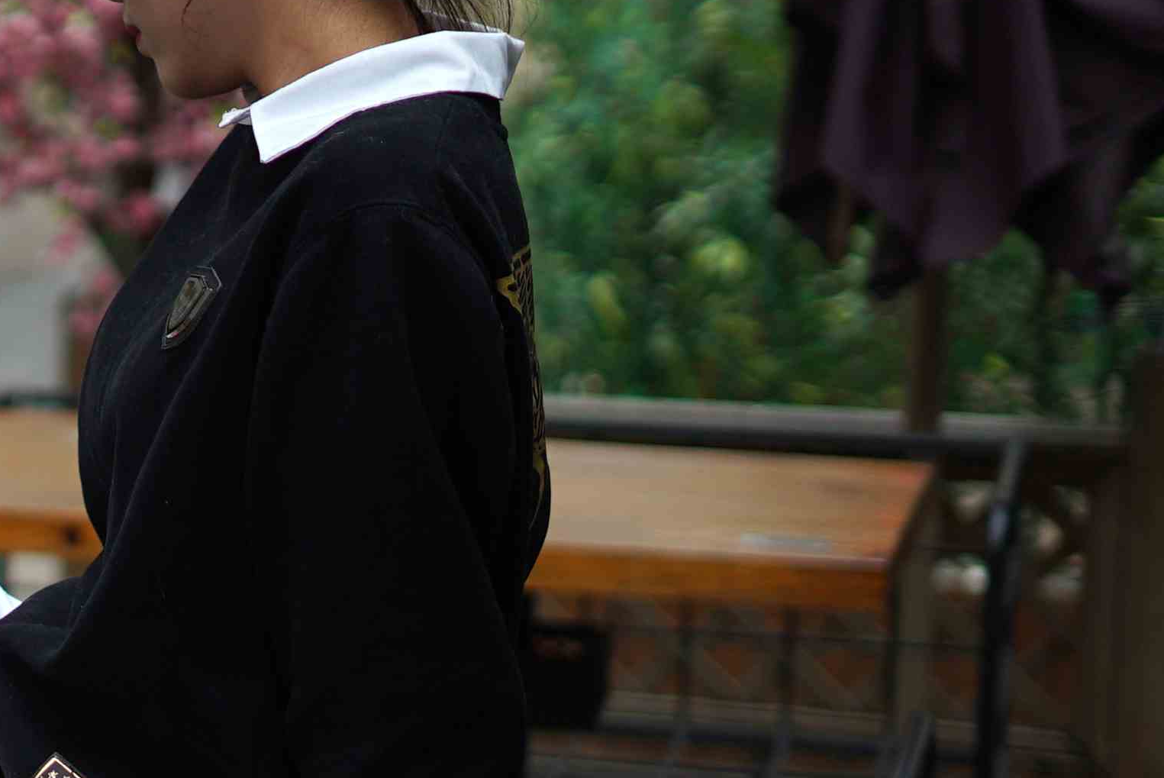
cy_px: 448
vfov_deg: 9.9
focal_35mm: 139
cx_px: -450
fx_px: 4497
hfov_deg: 14.0
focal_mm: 50
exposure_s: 1/3200
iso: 125
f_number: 1.8
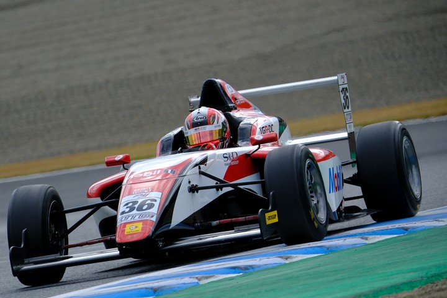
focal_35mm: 780
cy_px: 149
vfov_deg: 1.8
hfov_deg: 2.6
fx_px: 9684
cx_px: 224
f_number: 9
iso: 1000
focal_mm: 520.2
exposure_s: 1/1000
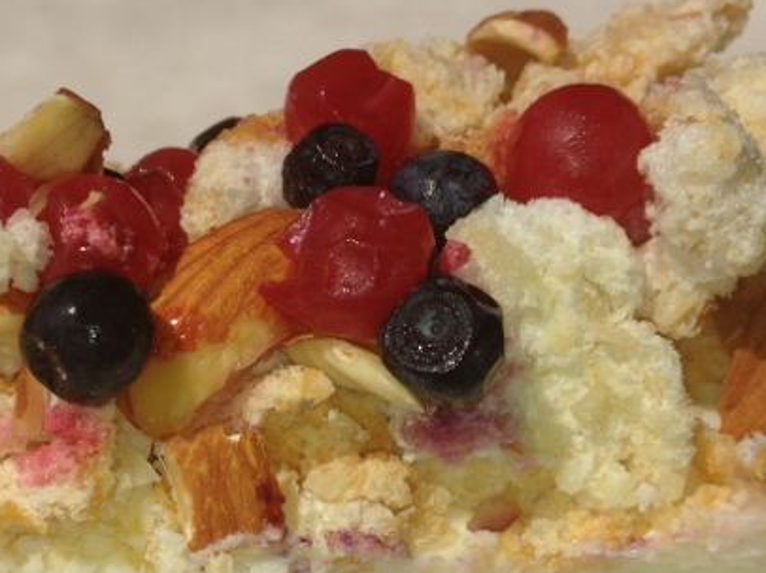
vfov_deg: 21.1
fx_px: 1526
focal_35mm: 69
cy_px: 435
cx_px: 238
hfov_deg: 28.0
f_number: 2.4
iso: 64
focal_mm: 4.28
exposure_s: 1/1085
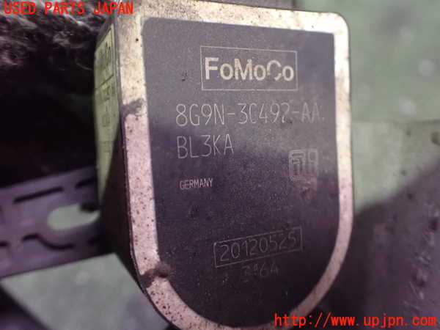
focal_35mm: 30
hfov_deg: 60.0
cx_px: 220
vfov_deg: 46.8
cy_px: 165
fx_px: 381
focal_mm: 5.4
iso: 1600
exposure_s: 1/30
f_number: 2.3
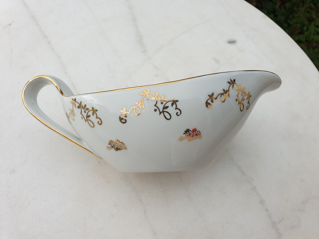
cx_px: 160
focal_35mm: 26
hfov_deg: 67.3
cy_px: 120
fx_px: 240
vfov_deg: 53.1
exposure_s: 1/288
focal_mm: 4.3
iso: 50
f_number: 2.4
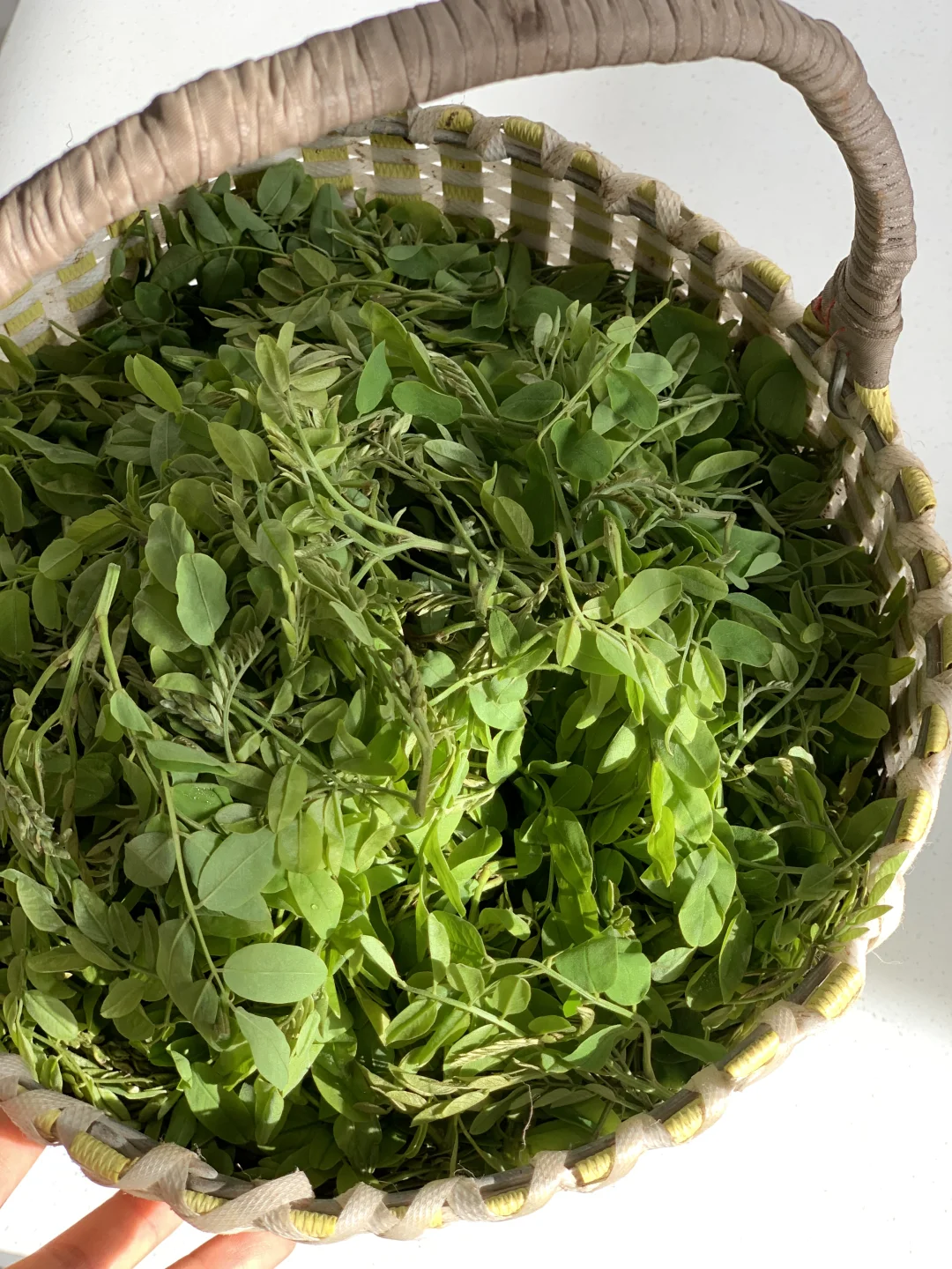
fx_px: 1907
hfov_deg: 28.0
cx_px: 476
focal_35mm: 52
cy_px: 634
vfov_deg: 36.8
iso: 40
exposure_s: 1/122
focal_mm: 6
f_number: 2.4
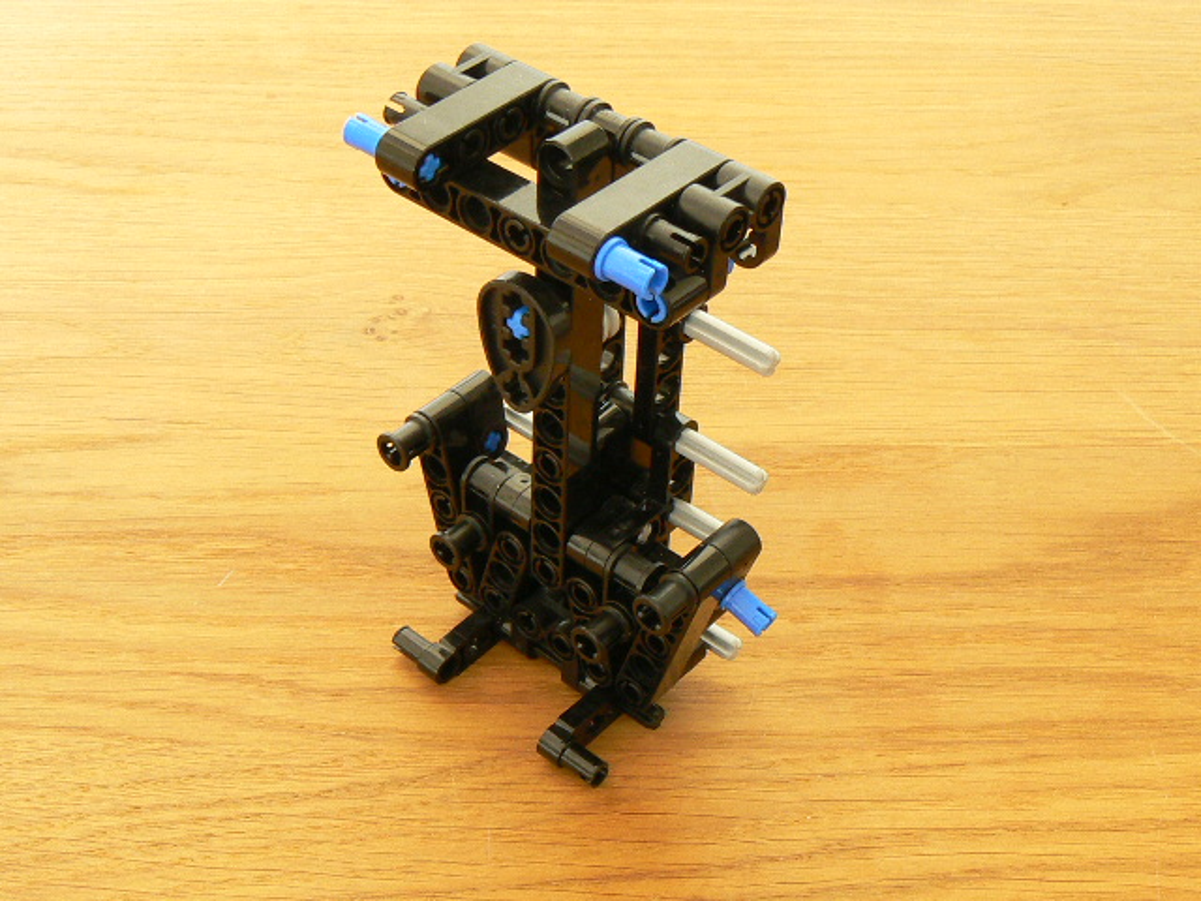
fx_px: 1631
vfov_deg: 30.9
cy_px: 450
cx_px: 600
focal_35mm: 47
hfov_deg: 40.4
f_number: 5
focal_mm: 6
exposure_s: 2
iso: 100
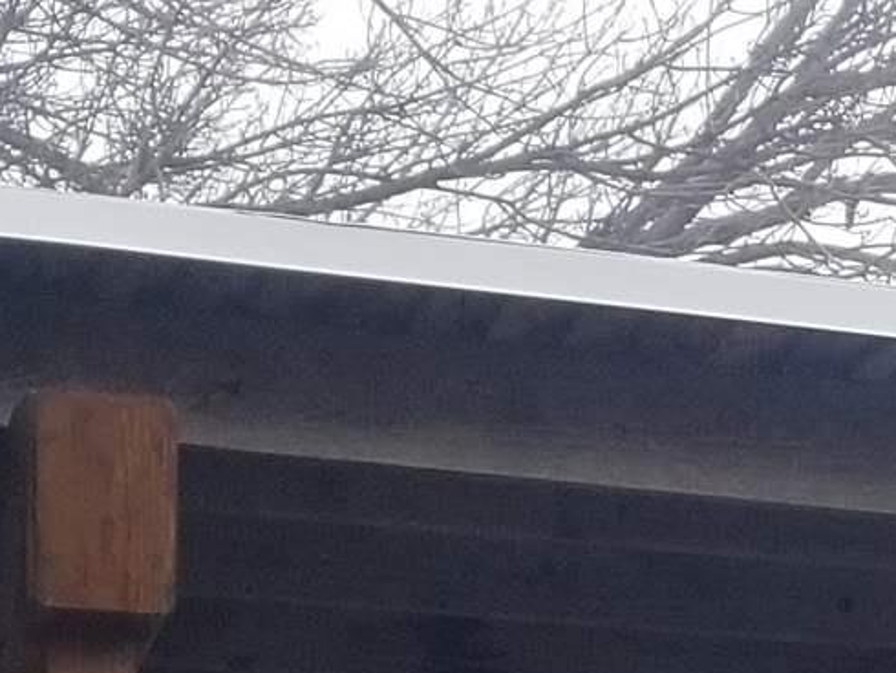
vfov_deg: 8.1
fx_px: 4221
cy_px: 1812
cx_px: 1518
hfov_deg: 11.4
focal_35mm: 163
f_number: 1.7
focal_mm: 4.3
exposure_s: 1/313
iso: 50
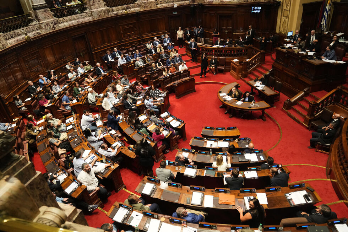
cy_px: 116
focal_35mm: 24
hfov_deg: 73.8
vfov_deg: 53.1
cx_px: 174
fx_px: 232
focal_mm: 24
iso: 3200
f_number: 2.8
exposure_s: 1/320
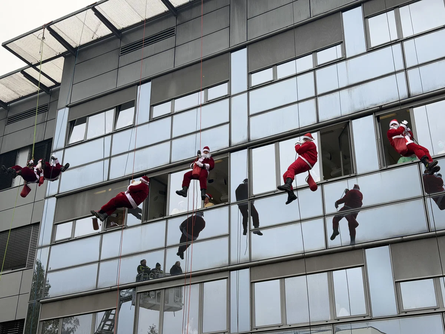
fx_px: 617
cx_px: 222
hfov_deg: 39.7
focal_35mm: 48
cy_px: 167
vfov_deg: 30.3
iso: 80
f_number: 1.78
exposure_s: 1/596
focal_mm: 6.76
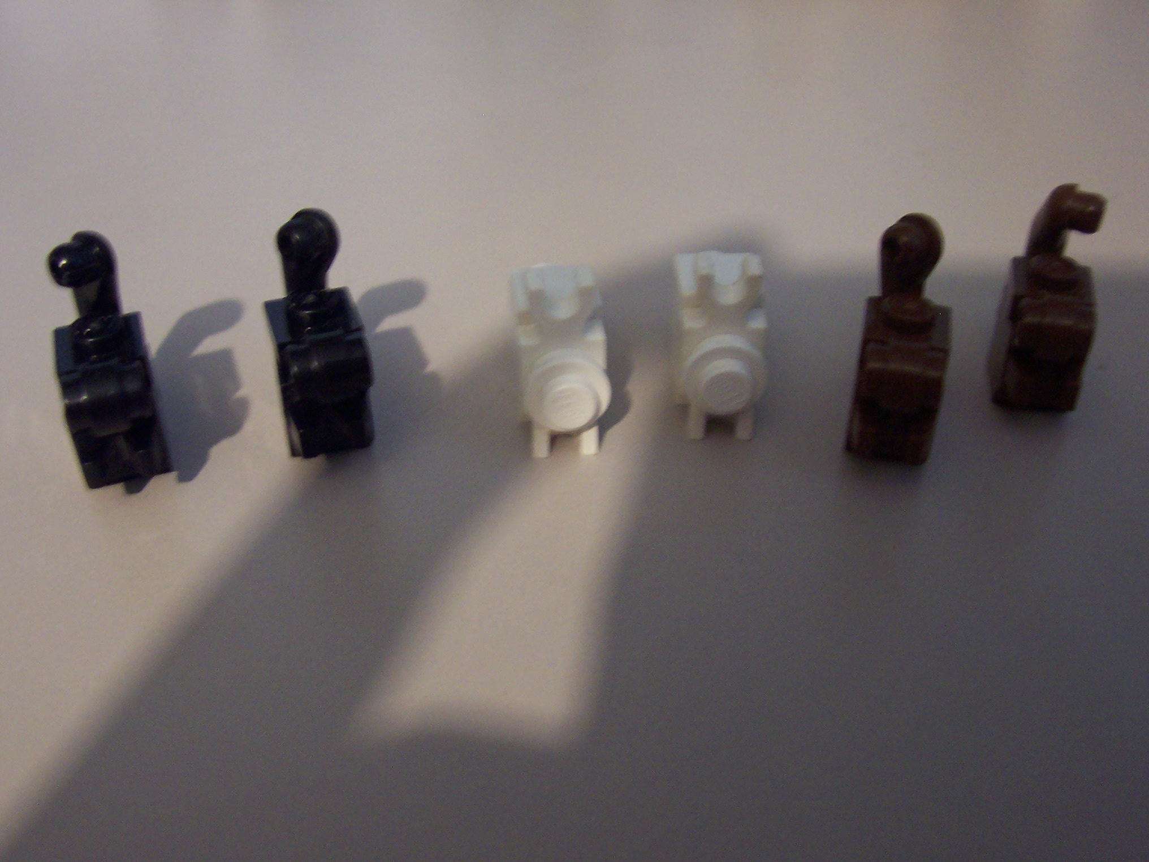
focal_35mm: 37
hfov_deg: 50.1
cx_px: 574
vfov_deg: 38.7
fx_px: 1228
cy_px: 431
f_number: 2.8
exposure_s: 1/8
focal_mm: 5.6
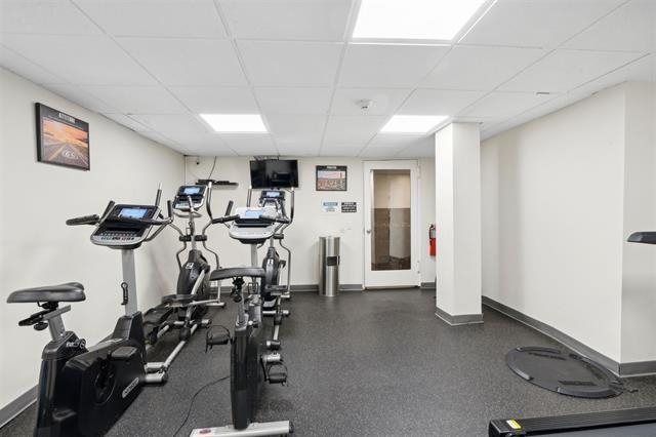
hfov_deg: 96.8
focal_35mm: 16
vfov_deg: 73.7
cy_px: 218
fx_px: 291
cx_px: 328
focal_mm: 16
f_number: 11
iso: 100
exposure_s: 1/2
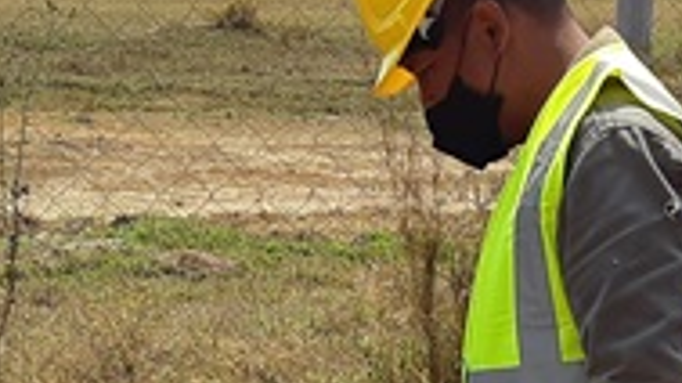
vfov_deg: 7.7
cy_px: 766
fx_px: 2711
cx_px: 512
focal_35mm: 150
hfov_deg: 14.3
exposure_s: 1/1433
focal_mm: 3.93
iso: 40
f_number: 1.7
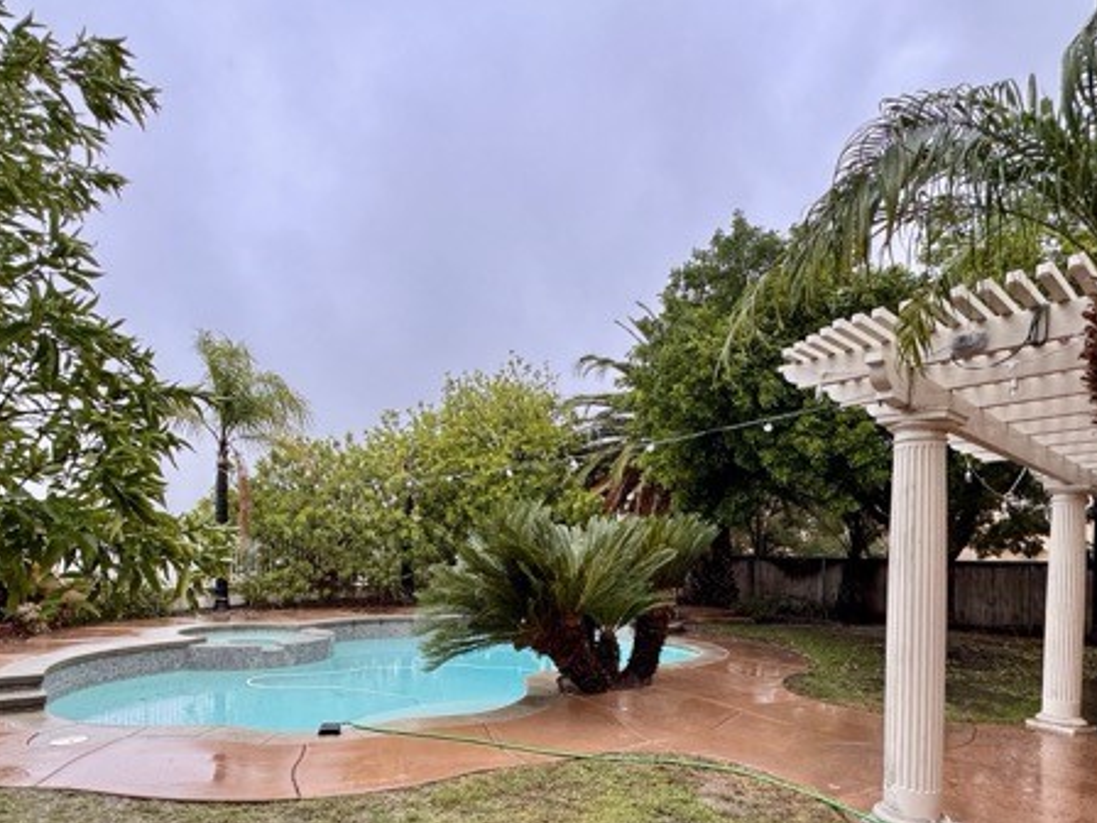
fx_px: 634
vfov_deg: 63.9
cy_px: 563
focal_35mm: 20
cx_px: 507
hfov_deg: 81.6
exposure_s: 1/99
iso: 50
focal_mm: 2.22
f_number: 2.2
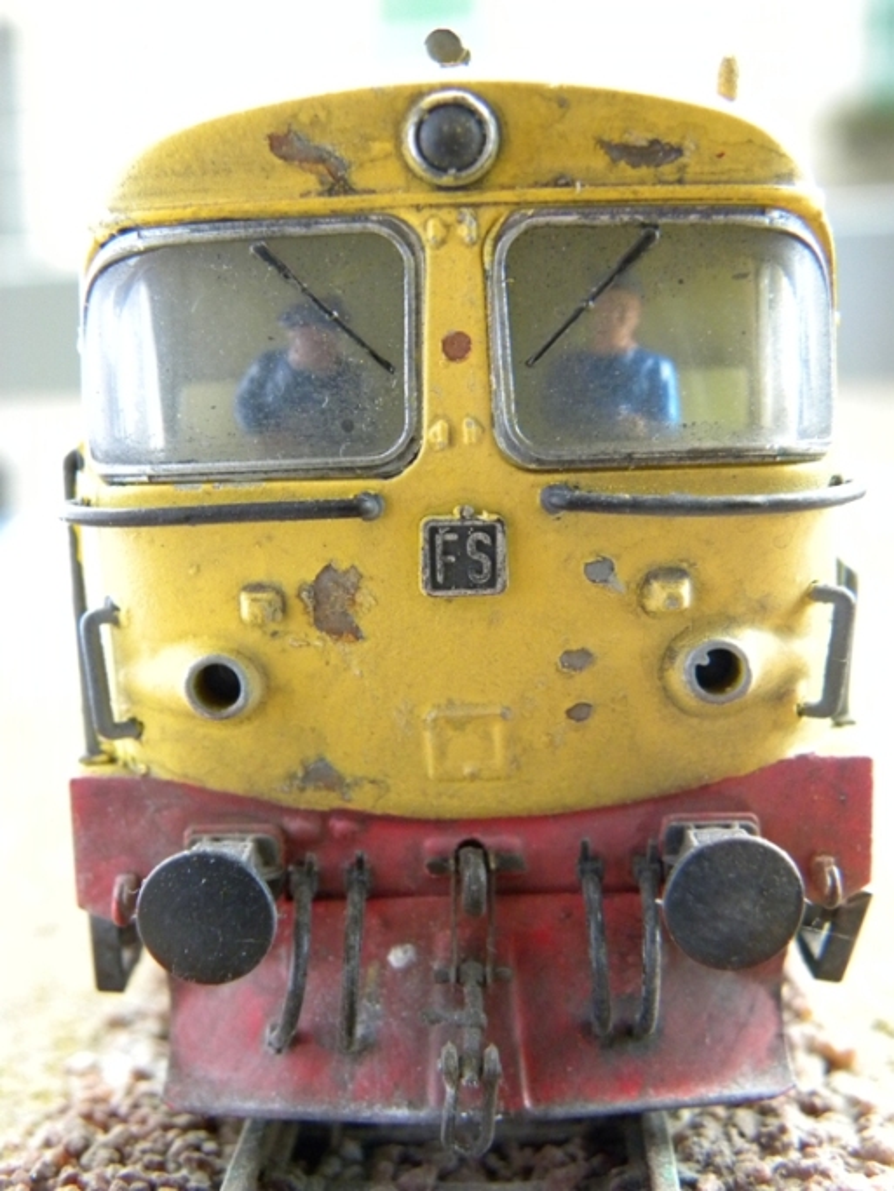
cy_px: 596
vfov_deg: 41.2
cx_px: 447
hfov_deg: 31.5
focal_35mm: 46
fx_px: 1584
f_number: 3.2
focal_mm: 8.2
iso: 400
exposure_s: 1/48.6
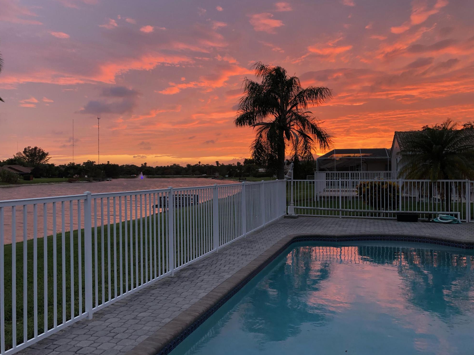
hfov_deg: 61.6
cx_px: 232
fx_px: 397
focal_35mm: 29
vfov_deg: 48.2
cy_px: 174
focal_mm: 3.99
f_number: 1.8
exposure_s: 1/60
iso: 160
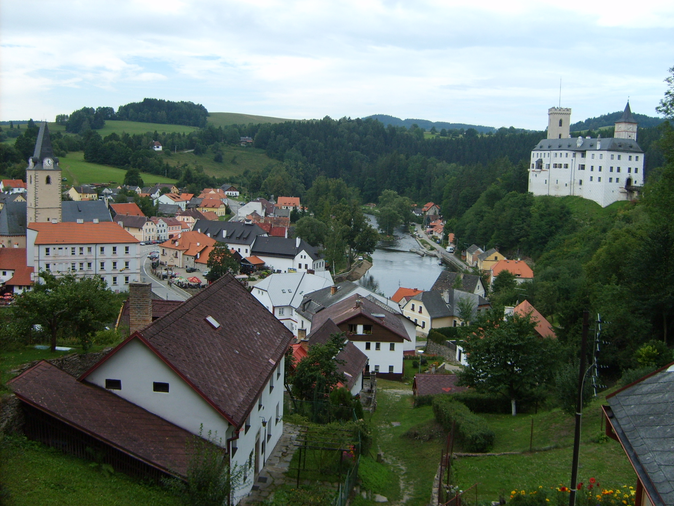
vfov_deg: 40.7
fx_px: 681
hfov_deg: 52.6
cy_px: 253
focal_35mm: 35
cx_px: 337
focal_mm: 5.8
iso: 50
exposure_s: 1/750
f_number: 2.8
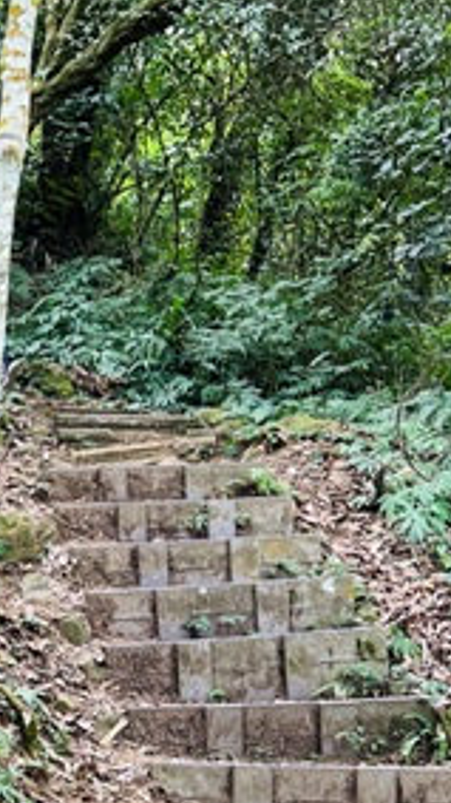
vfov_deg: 25.9
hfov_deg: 13.5
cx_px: -372
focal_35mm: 80
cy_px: 690
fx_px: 1702
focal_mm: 5.7
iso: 125
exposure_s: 1/121
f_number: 1.5
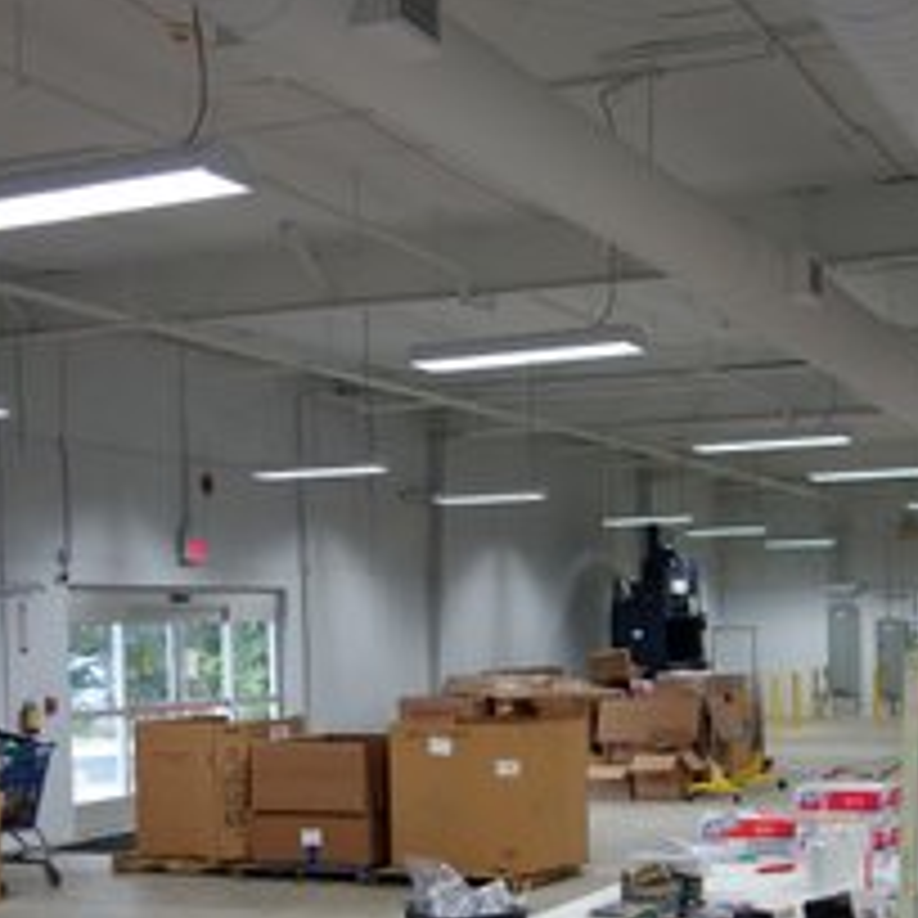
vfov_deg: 30.1
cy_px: 684
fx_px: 1680
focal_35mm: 56
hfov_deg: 30.5
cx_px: 513
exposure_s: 1/100
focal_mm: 10.4
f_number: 2
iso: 125
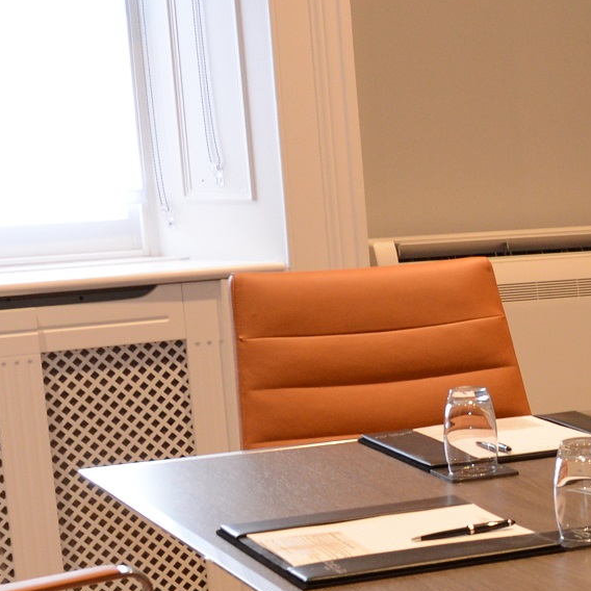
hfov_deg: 14.4
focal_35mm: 108
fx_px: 2086
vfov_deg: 16.0
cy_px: 466
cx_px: 1030
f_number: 5
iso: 1000
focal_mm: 24
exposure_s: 1/20
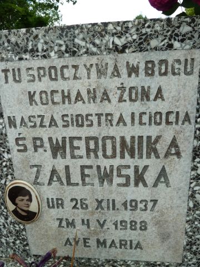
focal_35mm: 25
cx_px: 100
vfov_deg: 69.4
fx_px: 193
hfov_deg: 54.9
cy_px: 134
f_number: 4
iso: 80
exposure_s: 1/160
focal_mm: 4.1
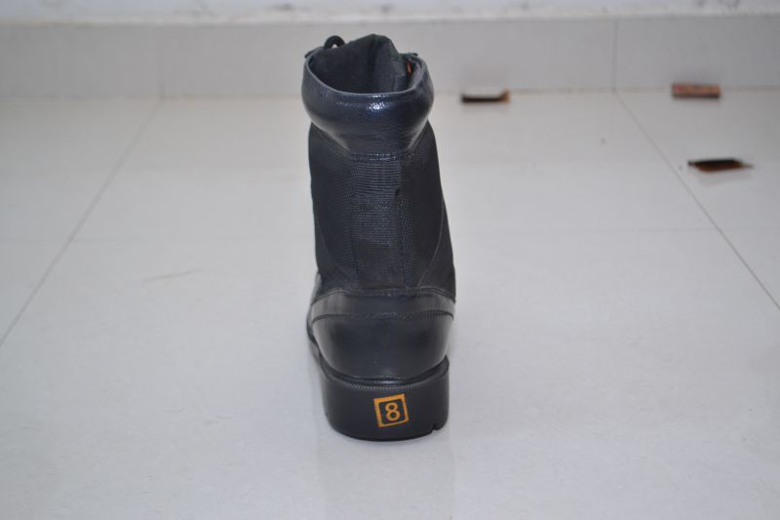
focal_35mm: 63
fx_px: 1365
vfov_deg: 21.6
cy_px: 260
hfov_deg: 31.9
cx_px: 390
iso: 400
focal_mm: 42
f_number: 5.6
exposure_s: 1/125
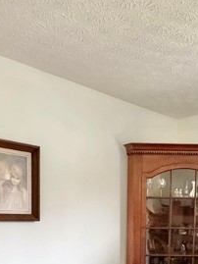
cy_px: 247
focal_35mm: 40
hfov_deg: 35.7
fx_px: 305
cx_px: 130
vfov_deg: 42.1
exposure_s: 1/60
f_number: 2.2
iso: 400
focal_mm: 2.22
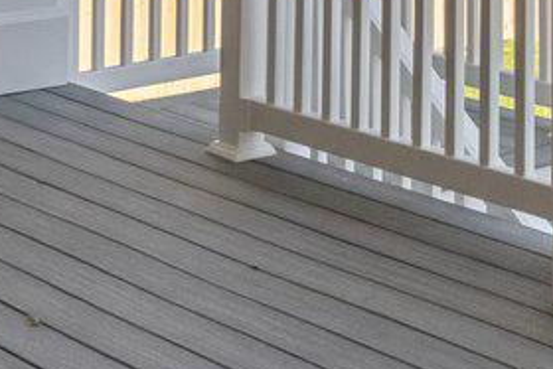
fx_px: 1798
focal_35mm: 117
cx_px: 413
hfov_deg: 17.4
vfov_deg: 11.0
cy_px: -293
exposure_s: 1/320
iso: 400
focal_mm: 16
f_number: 11
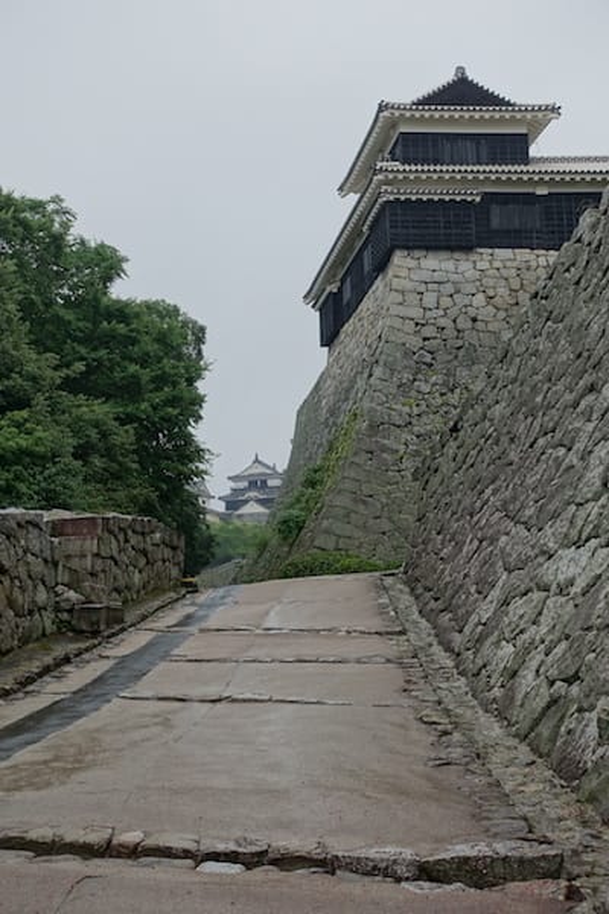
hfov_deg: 29.9
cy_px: 457
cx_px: 304
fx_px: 1142
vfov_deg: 43.6
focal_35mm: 45
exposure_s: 1/160
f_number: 4
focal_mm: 16.62
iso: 125
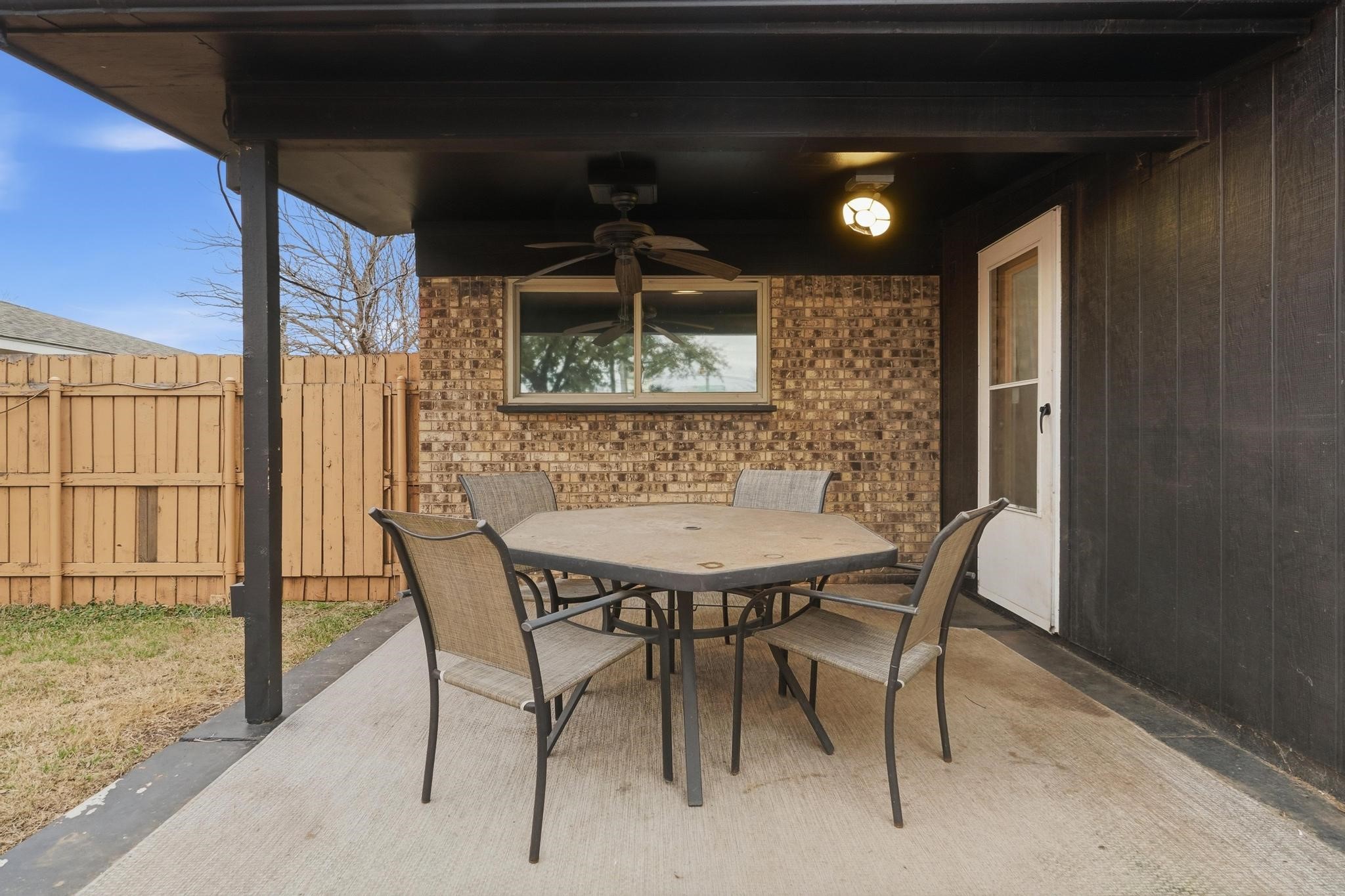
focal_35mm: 18
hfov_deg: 90.0
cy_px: 448
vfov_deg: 67.4
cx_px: 672
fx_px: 672
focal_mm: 12
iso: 640
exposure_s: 1/800
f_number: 8
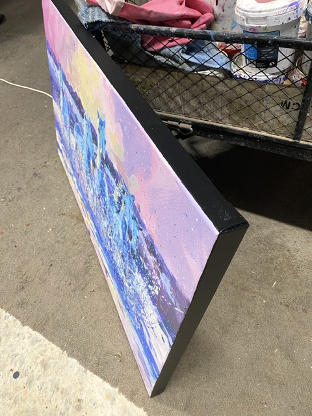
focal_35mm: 26
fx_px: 312
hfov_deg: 53.1
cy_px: 208
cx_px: 156
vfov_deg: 67.3
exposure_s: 1/50
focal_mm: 4.25
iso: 250
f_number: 1.8
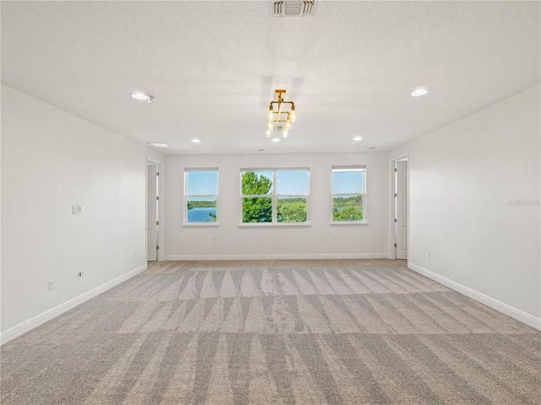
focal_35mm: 16
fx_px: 250
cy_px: 202
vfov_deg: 78.1
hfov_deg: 94.5
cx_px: 270
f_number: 8
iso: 2000
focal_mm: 8
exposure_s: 1/60
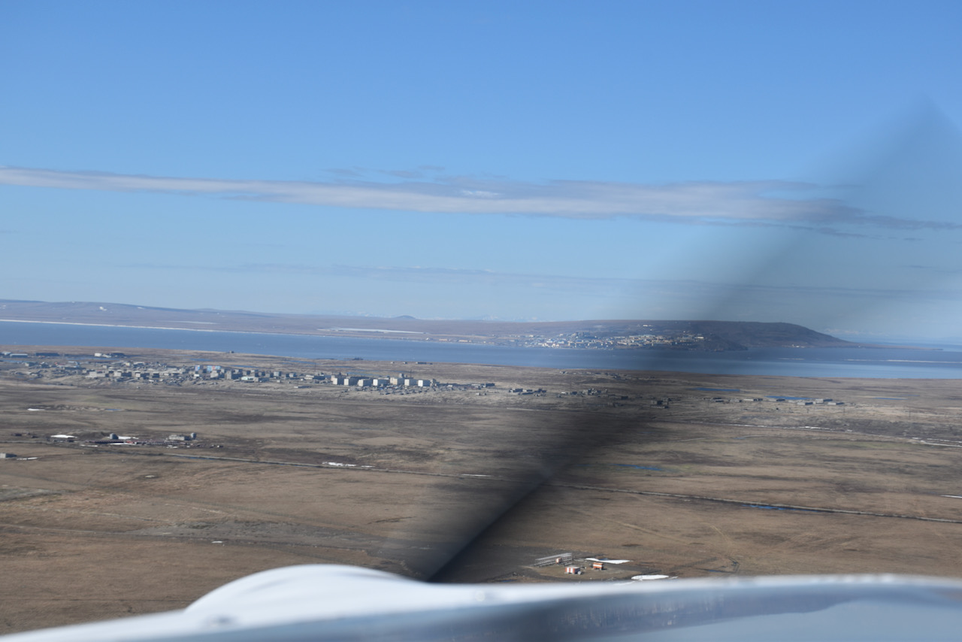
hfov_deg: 31.9
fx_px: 1684
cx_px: 481
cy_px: 321
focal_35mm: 63
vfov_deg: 21.6
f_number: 10
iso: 200
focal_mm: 42
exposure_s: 1/400
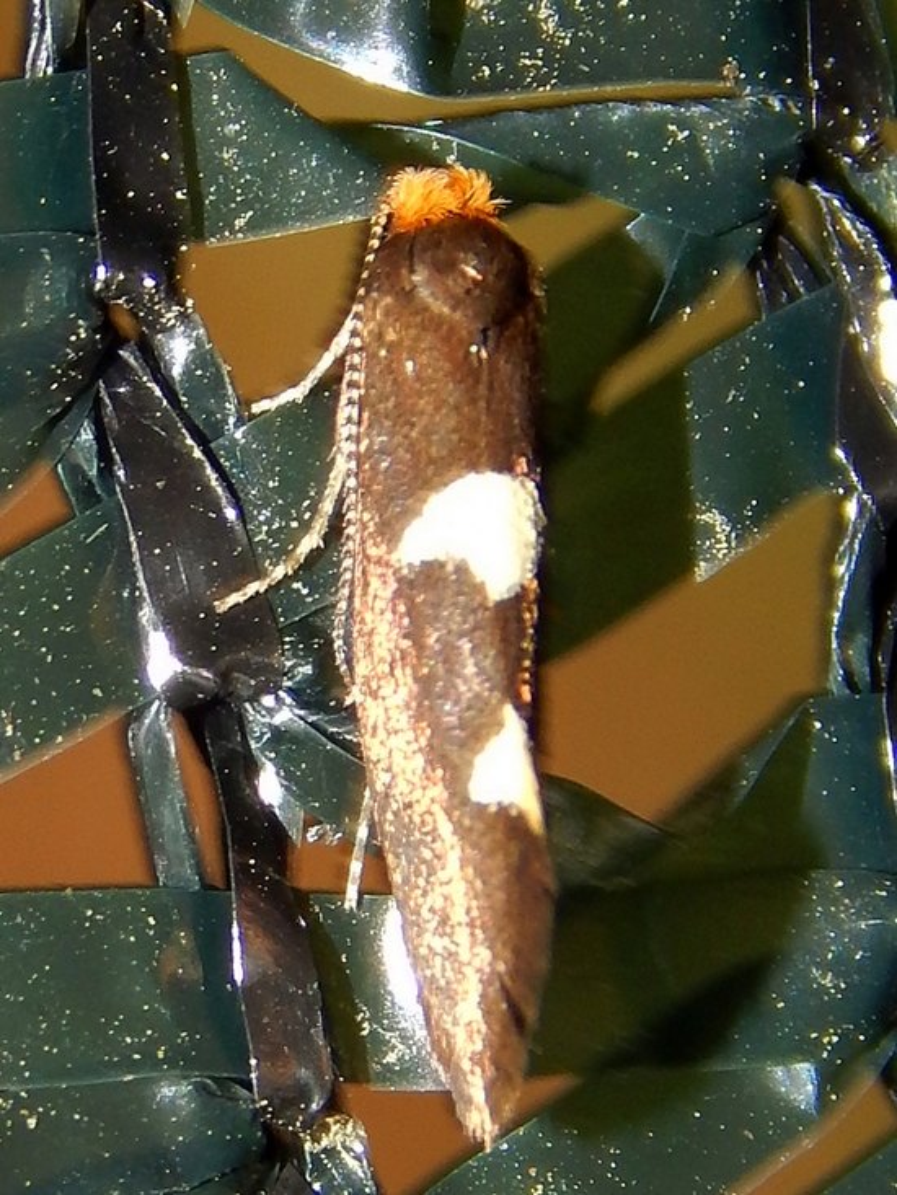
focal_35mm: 162
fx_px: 5596
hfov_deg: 9.2
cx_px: 448
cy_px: 598
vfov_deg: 12.2
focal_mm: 28.7
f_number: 10.1
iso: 125
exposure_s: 1/40
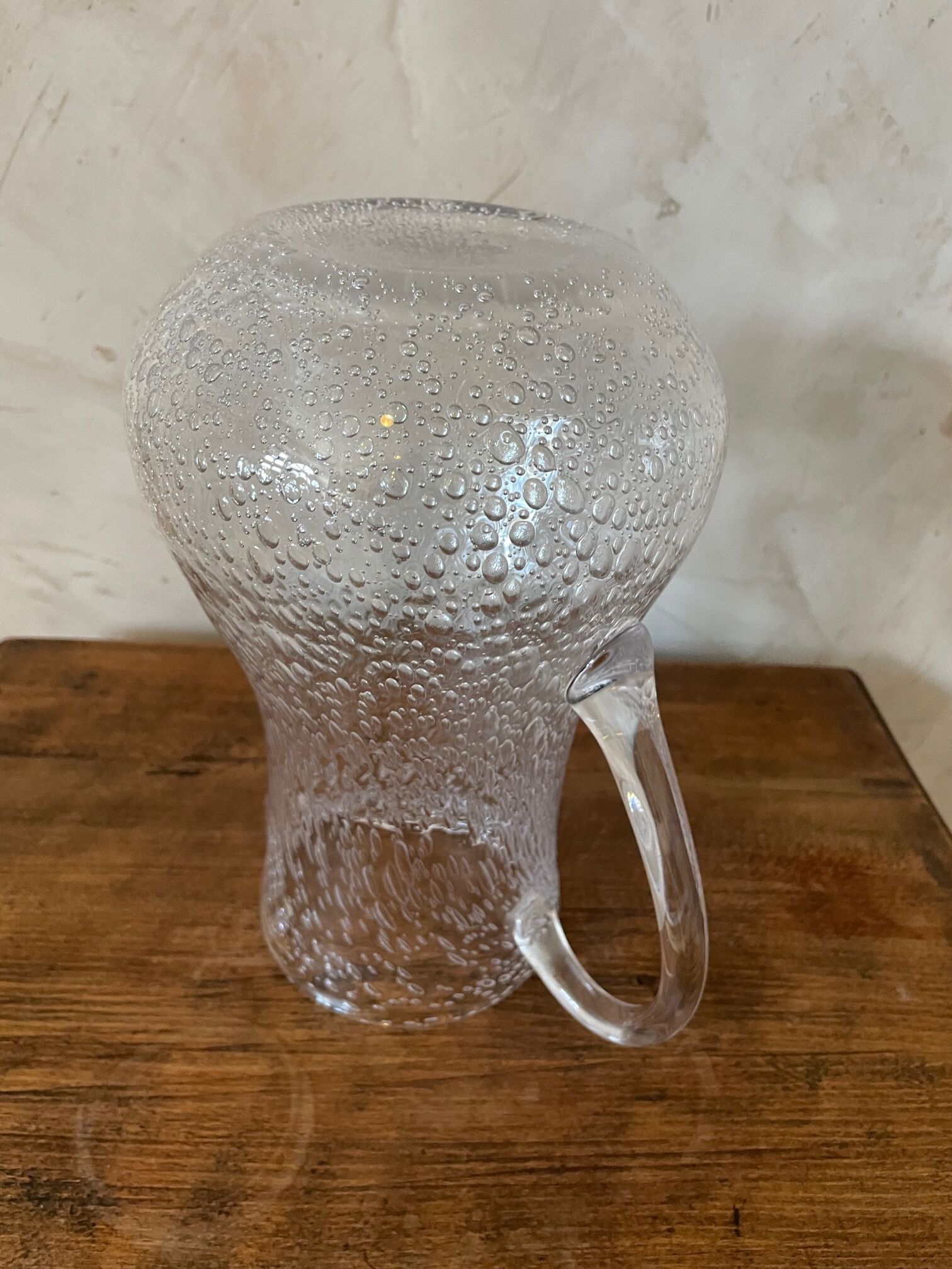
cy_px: 634
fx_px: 953
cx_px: 476
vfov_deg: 67.3
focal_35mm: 26
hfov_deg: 53.1
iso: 320
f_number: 1.6
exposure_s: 1/50
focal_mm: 4.2
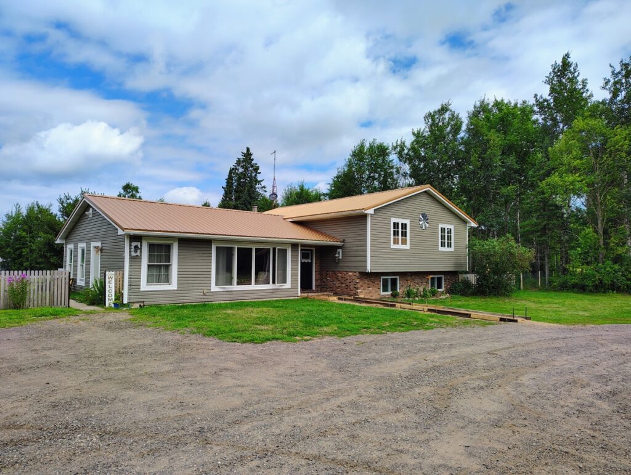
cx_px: 316
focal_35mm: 24
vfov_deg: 56.9
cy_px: 238
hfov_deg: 71.5
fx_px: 438
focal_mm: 5.56
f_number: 1.8
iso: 100
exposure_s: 1/858
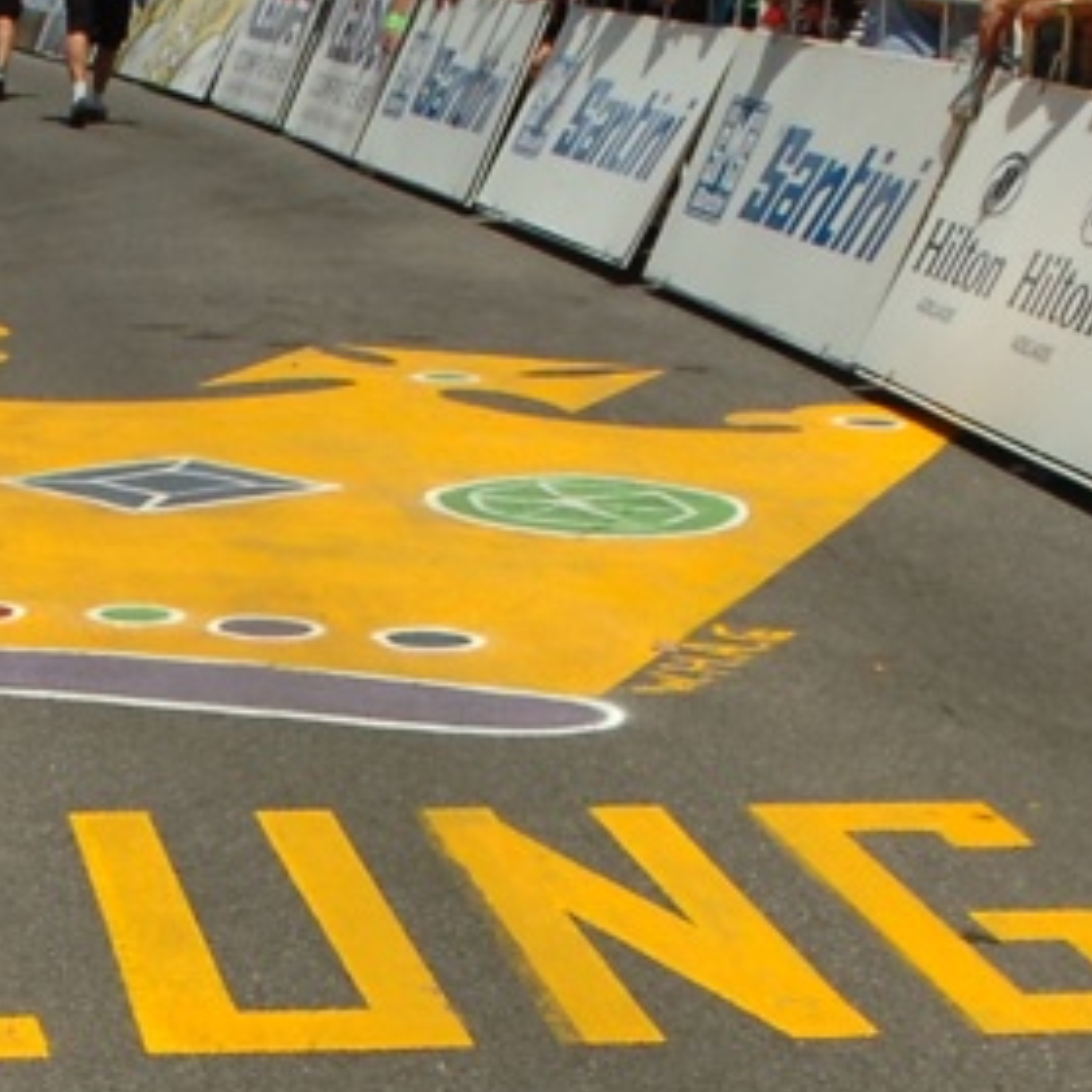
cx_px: 74
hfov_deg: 18.4
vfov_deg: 18.3
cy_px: 1065
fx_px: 3313
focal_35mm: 93
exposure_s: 1/640
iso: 400
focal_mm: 17
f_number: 10
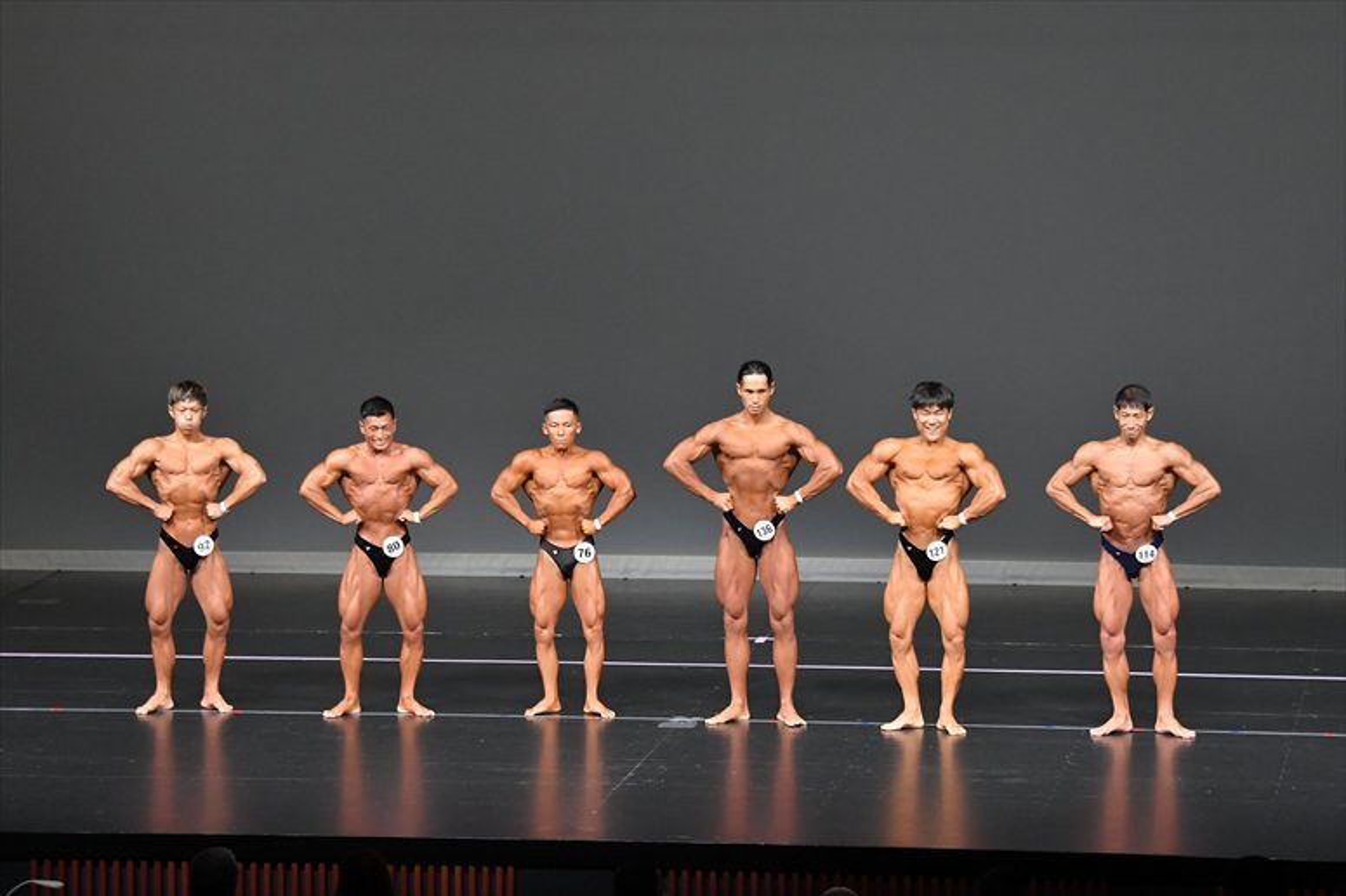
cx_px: 673
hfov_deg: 13.7
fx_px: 5606
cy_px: 448
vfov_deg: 9.1
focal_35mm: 150
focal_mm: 100
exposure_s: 1/400
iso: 5000
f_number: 5.6
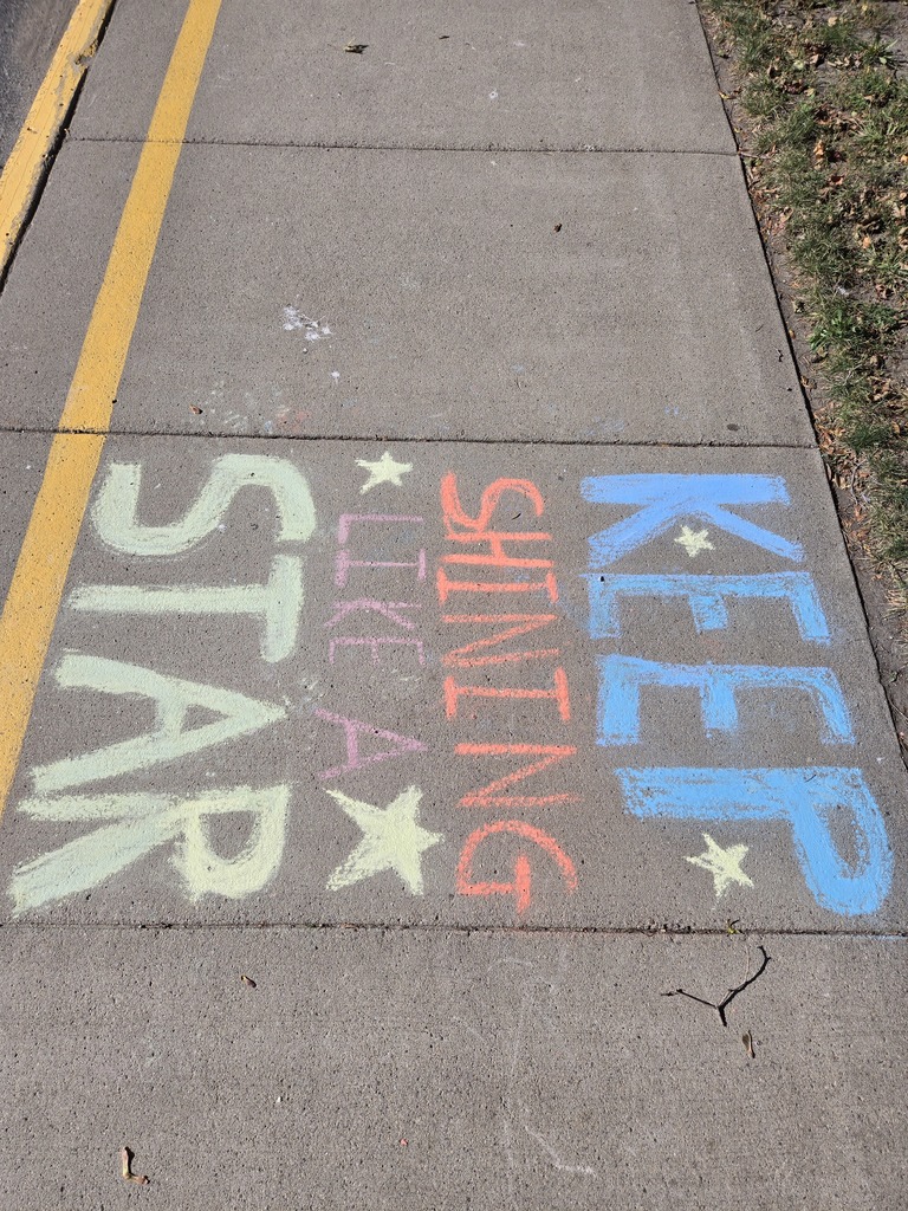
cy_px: 606
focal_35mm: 23
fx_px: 804
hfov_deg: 58.9
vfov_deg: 73.9
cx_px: 454
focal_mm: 5.4
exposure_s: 1/2812
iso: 25
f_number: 1.8
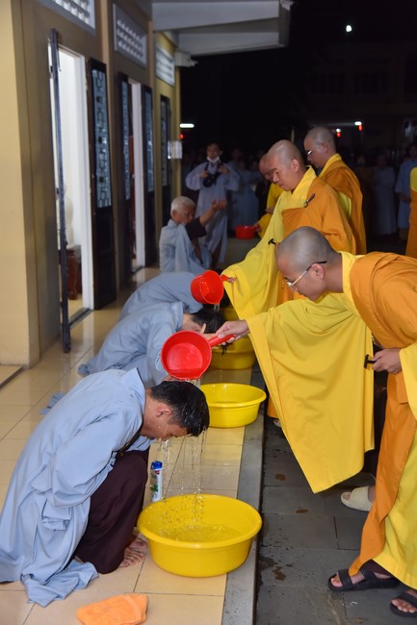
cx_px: 208
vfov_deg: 39.6
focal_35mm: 50
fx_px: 869
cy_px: 312
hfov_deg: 27.0
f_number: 5
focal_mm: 50
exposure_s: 1/160
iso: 800
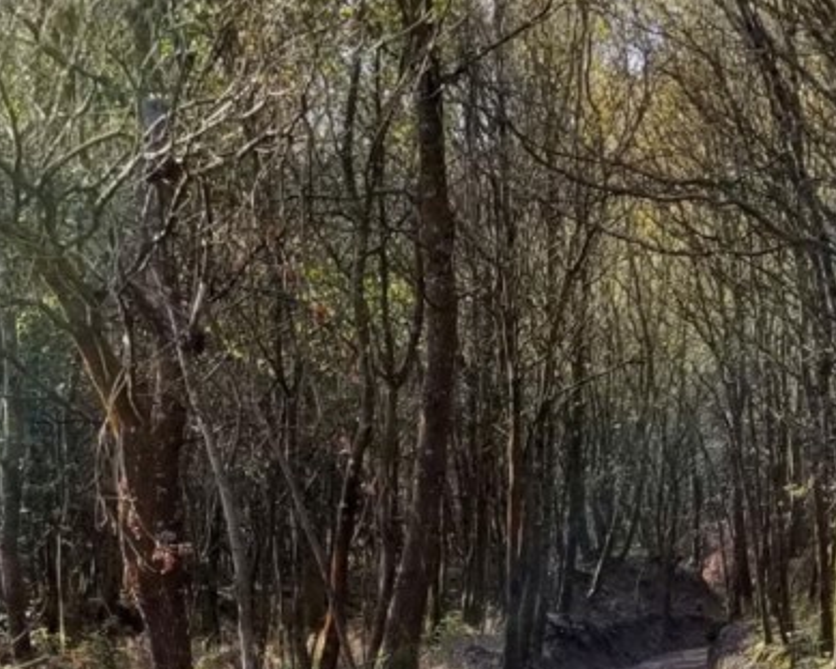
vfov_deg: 15.2
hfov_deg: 20.4
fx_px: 2325
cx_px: 393
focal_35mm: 94
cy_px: 985
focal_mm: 4.3
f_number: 1.7
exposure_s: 1/522
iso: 50
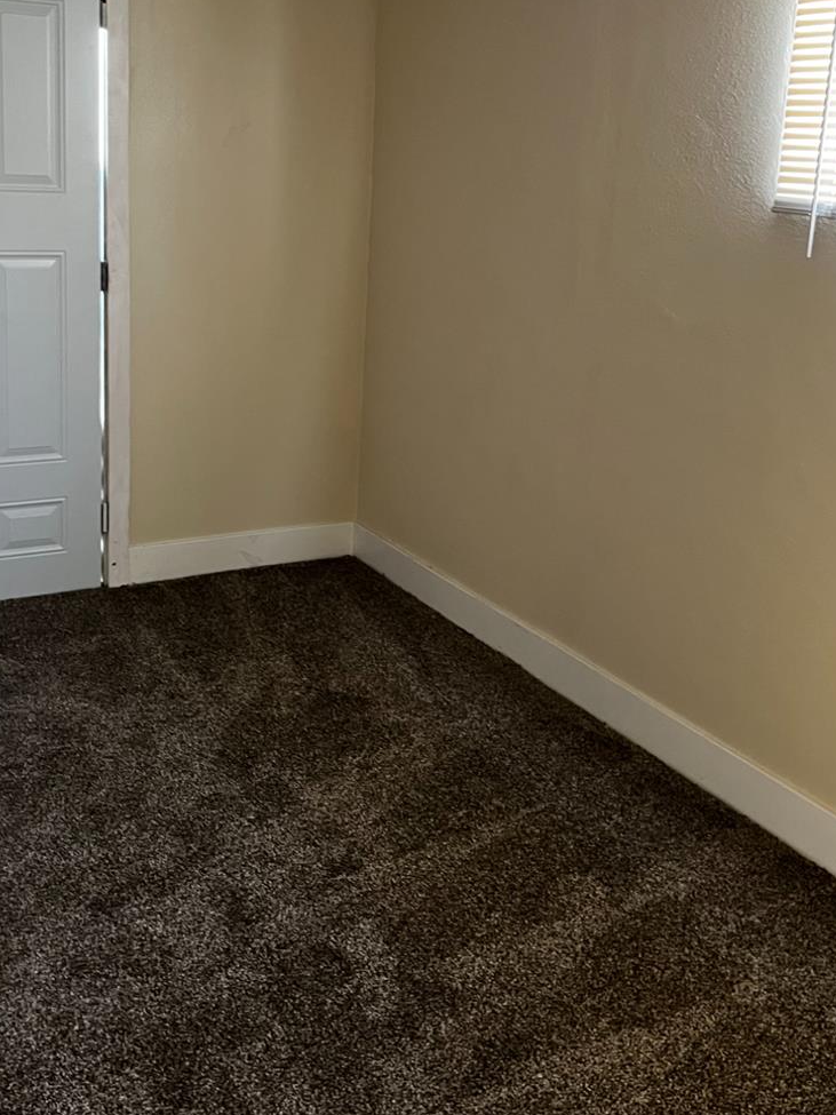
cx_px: 378
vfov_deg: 46.5
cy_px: 443
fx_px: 1288
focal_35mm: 40
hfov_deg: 35.9
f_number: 1.6
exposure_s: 1/40
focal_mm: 5.1
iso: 400
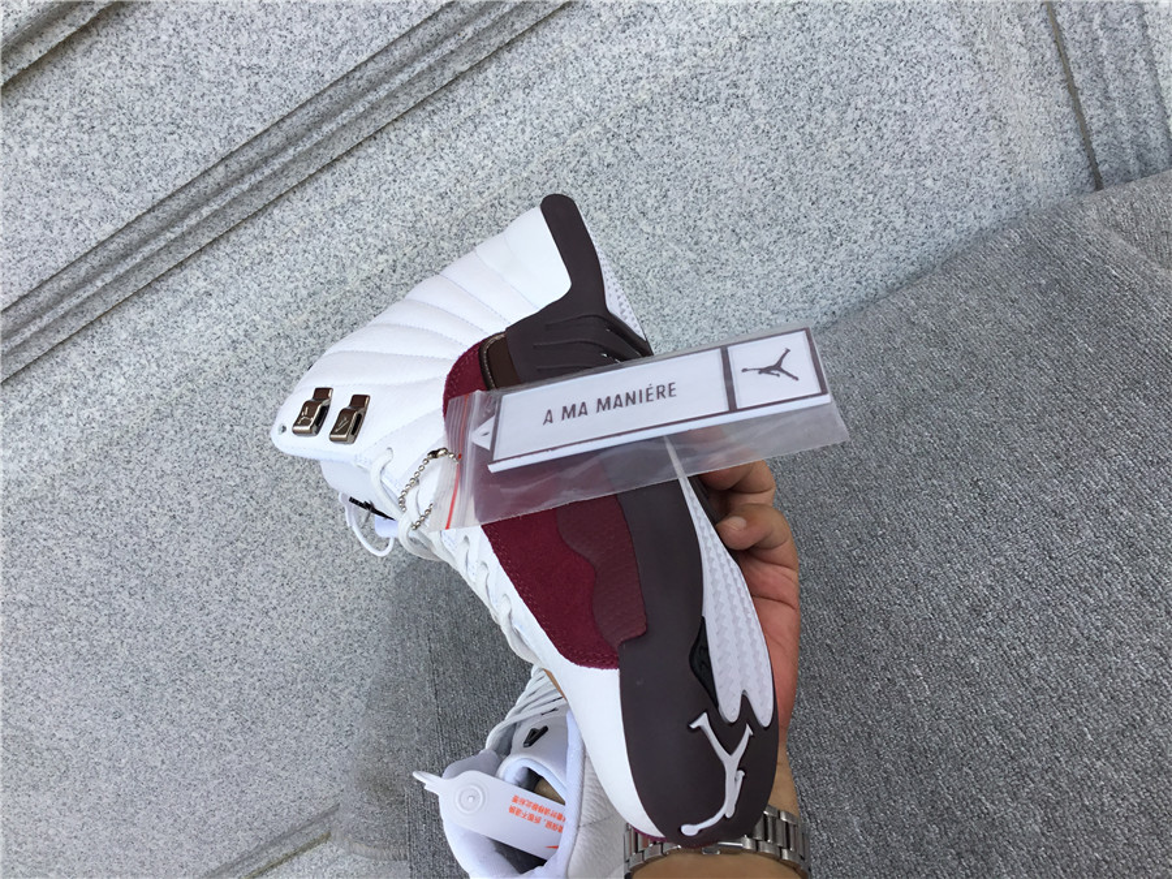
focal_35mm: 31
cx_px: 586
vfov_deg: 45.4
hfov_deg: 58.4
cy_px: 440
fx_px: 1050
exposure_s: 1/255
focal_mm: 3.3
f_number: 2.4
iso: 25
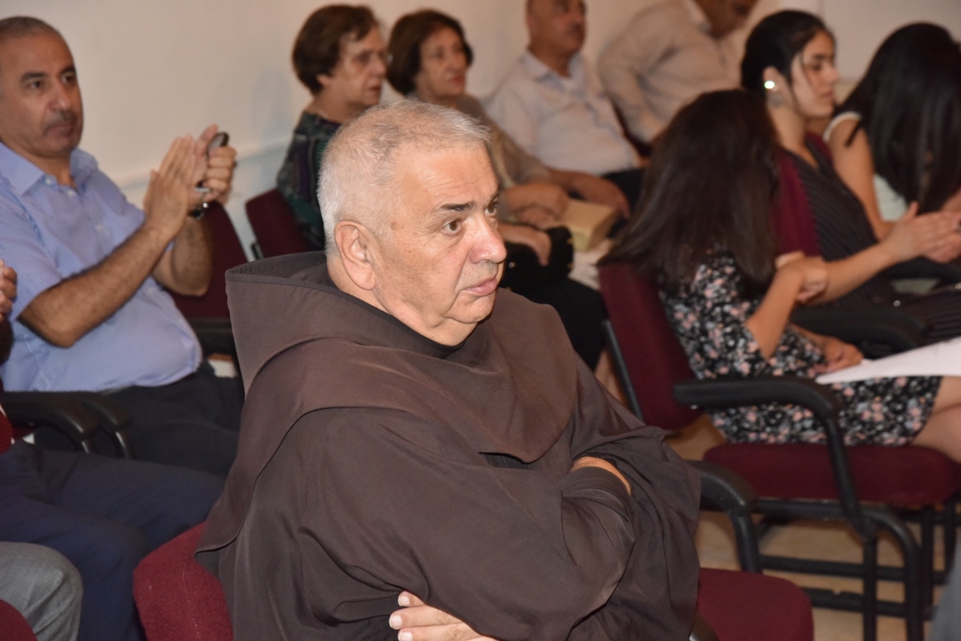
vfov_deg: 14.9
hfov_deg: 22.1
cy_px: 320
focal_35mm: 92
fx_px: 2456
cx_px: 480
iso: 3200
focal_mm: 92
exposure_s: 1/60
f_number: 7.1
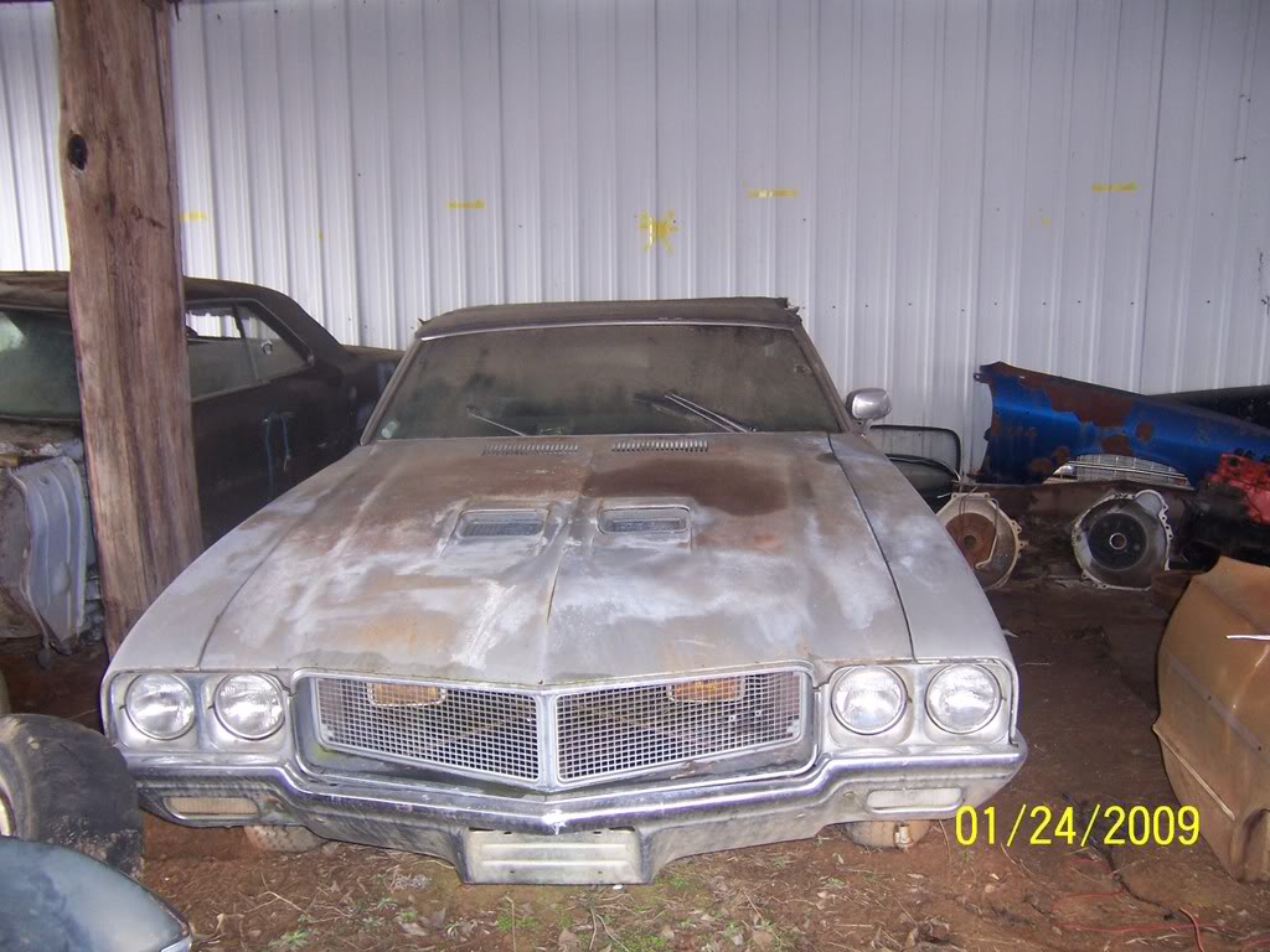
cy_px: 476
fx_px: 1211
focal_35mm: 33
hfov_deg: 55.4
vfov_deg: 42.9
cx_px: 635
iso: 140
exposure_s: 1/60
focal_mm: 5.5
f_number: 2.8
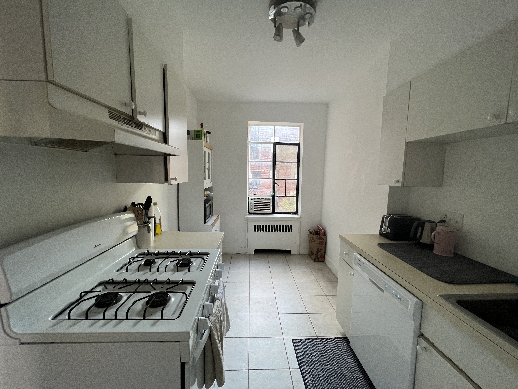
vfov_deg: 89.9
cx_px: 259
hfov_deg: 106.2
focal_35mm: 13
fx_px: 195
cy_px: 194
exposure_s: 1/99
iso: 160
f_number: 1.8
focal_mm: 1.57
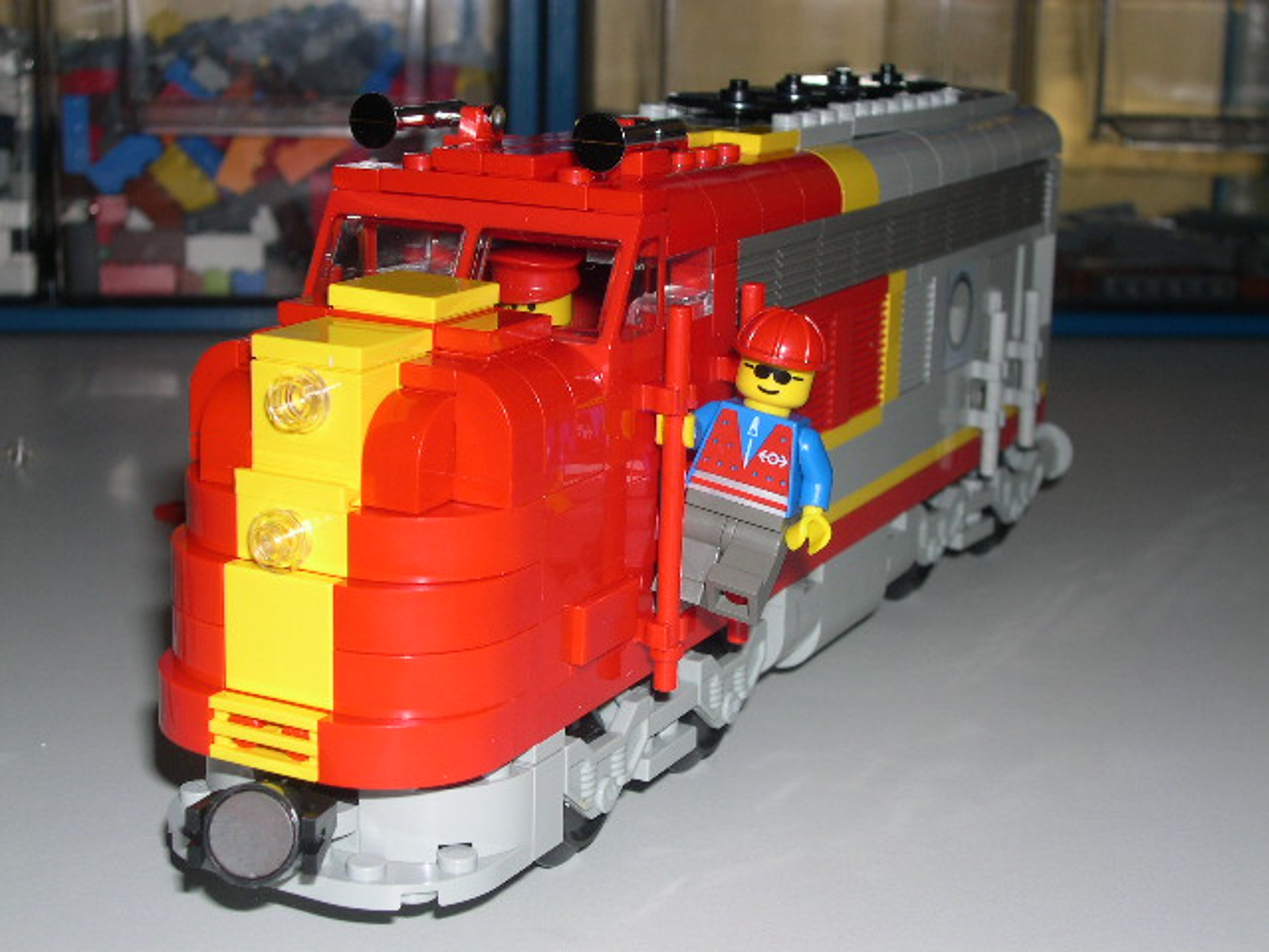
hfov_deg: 33.8
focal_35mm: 57
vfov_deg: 25.7
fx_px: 2090
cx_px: 634
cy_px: 476
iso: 100
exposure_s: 1/60
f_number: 9.2
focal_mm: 12.2
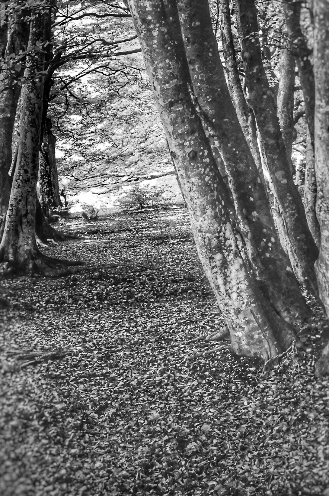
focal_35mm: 99
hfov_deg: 13.8
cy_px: 138
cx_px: 202
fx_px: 1357
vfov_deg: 20.6
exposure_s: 1/40
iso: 800
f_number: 6.3
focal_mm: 45
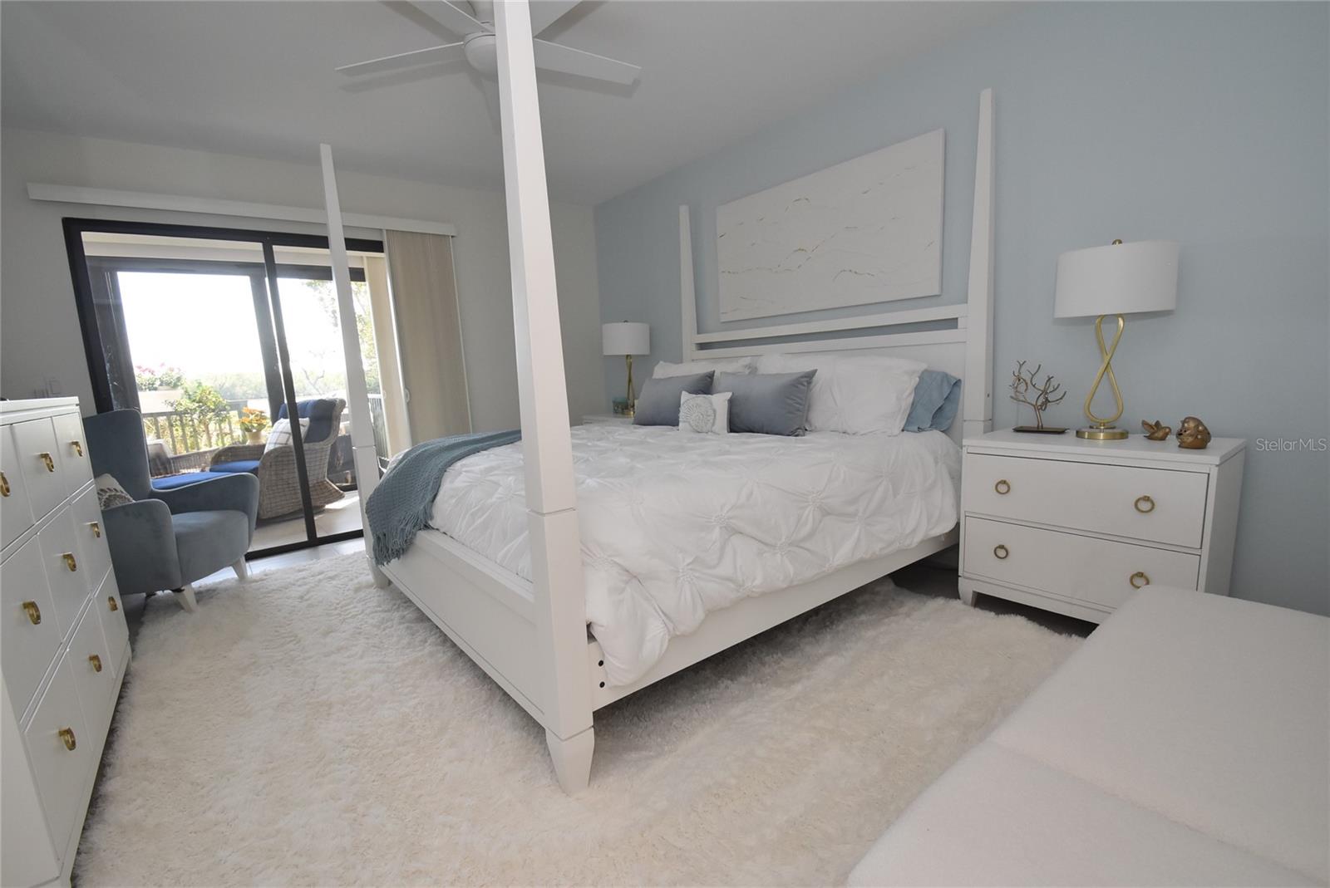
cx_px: 665
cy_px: 444
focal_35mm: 15
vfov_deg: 77.4
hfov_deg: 100.4
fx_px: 554
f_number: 5.6
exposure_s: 1/125
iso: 800
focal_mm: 10
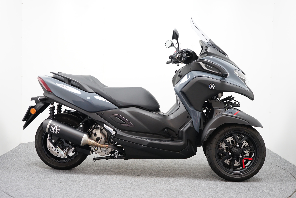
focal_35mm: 50
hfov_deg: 39.6
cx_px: 148
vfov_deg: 27.0
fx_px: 411
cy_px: 99
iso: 1000
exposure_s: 1/40
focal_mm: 50
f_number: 4.5
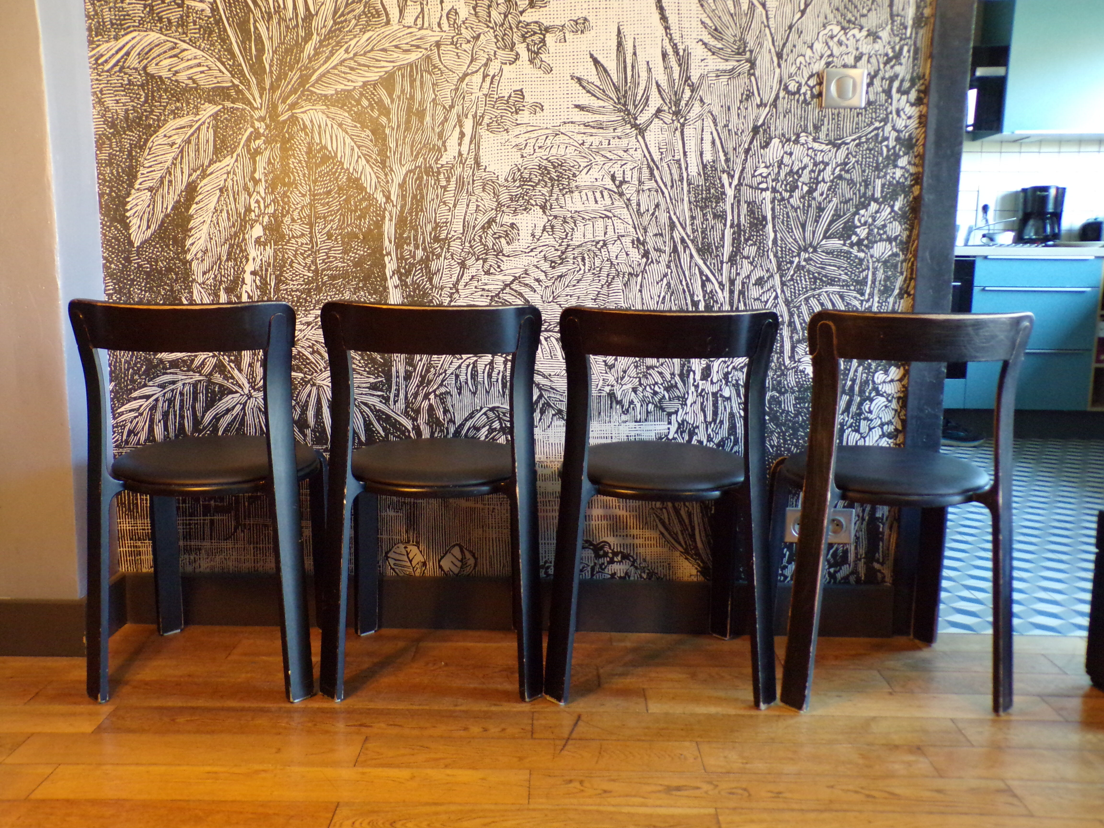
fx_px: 1021
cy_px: 414
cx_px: 552
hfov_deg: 56.8
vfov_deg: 44.2
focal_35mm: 32
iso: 398
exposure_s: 1/17
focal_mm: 5.8
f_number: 3.2
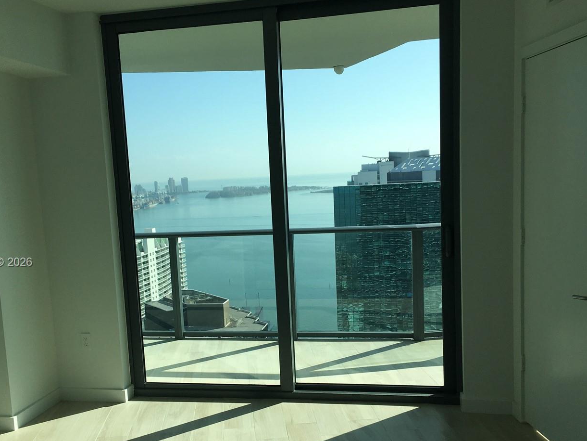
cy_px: 263
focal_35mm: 38
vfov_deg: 37.6
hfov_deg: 48.9
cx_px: 267
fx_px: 644
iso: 25
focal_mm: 4.15
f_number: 2.2
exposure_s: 1/1832
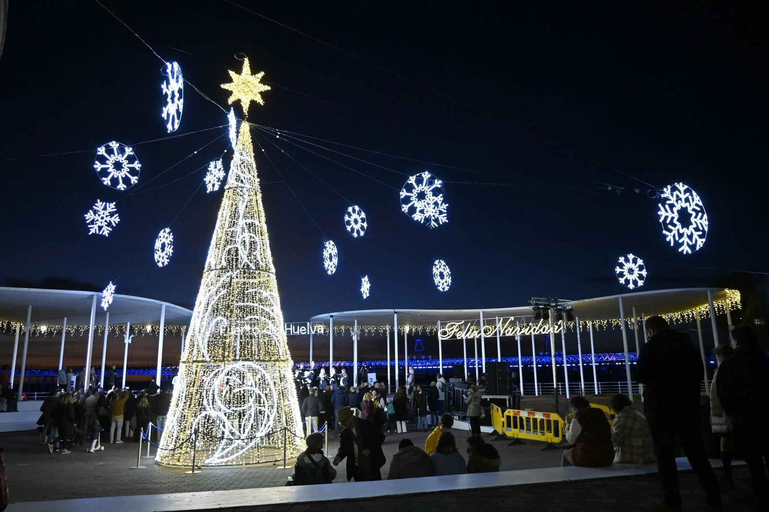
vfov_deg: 47.9
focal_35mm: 27
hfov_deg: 67.4
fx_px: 577
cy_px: 256
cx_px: 384
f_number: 4
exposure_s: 1/125
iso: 1600
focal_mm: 18
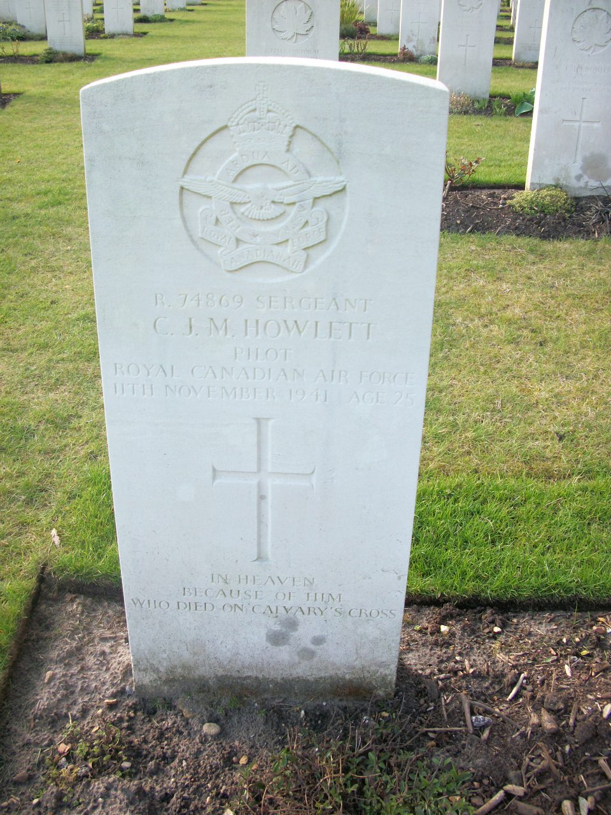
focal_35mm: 35
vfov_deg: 52.6
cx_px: 306
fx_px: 824
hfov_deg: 40.7
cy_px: 408
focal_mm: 6.3
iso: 80
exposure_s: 1/125
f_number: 3.1
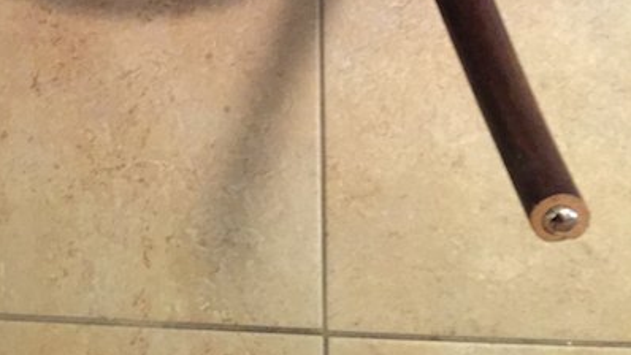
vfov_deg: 16.9
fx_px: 1021
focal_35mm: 61
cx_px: 190
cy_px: -247
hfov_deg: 33.9
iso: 500
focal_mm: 4.15
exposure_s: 1/15
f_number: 2.2
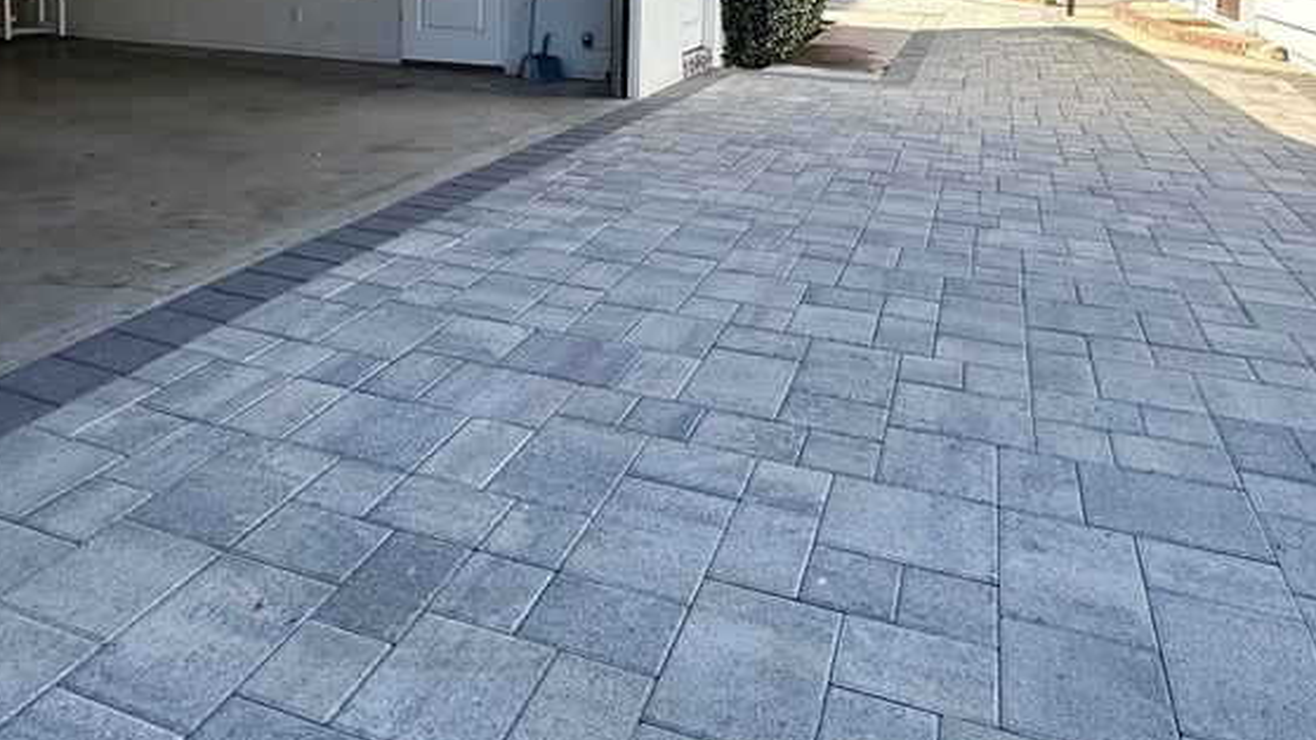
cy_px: 2
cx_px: 679
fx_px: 977
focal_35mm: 28
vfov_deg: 37.2
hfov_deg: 67.9
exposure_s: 1/734
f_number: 2.2
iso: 64
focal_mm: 2.22
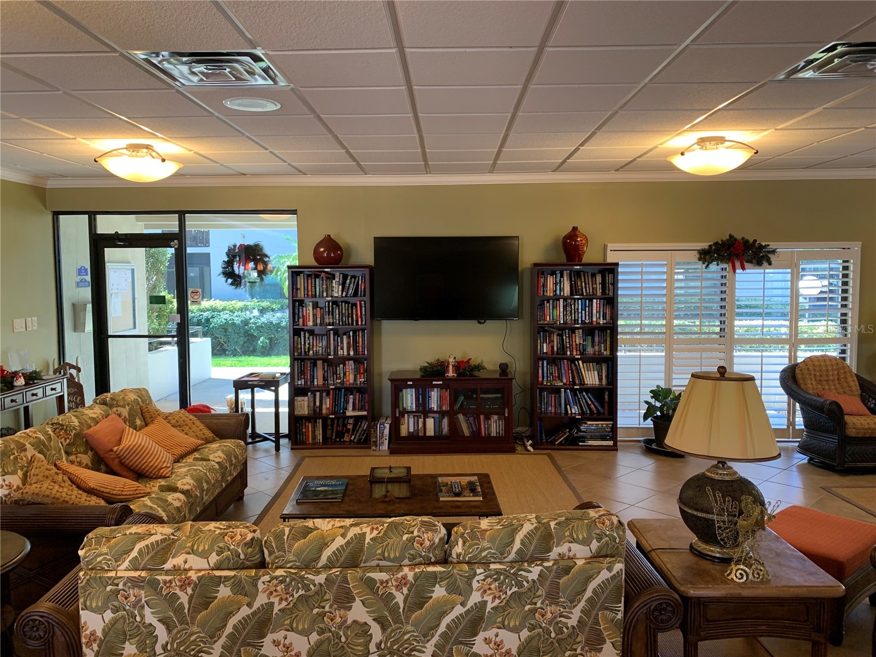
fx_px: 658
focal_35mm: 26
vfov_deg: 53.1
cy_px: 328
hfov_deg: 67.3
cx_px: 438
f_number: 1.8
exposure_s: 1/60
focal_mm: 4.25
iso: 100
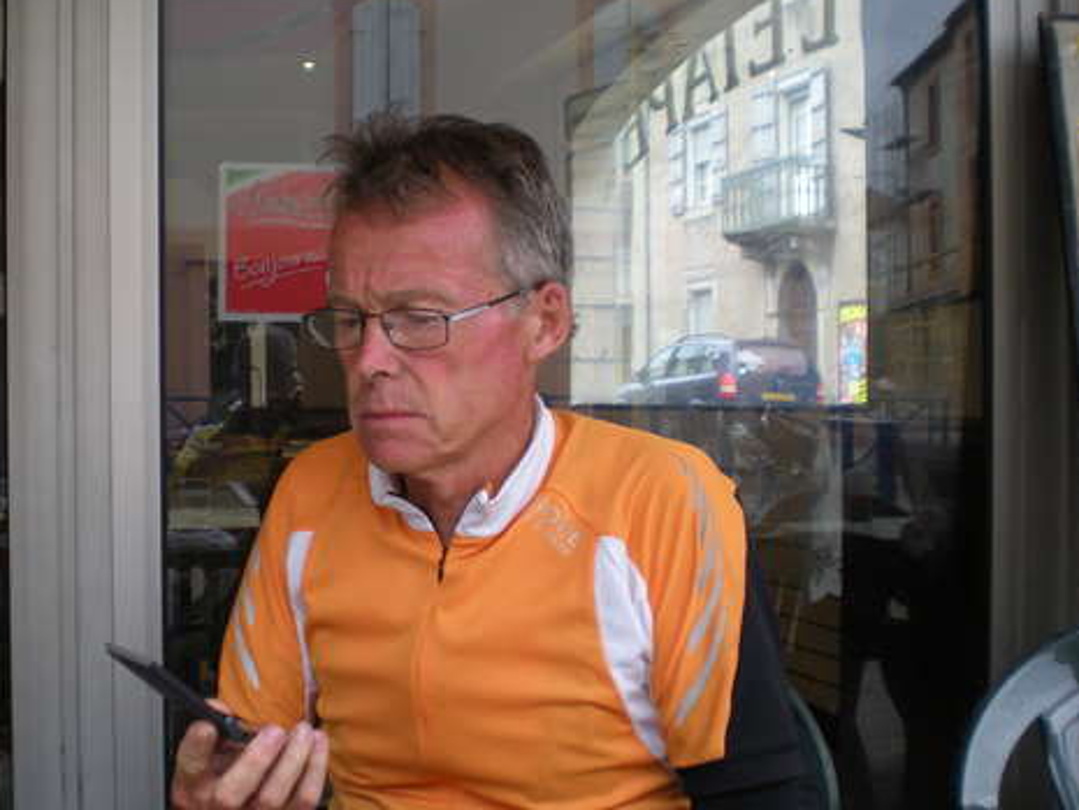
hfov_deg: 38.6
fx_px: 1528
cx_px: 399
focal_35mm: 49
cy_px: 422
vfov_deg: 29.7
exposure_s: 1/68.4
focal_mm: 6.3
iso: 80
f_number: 3.1
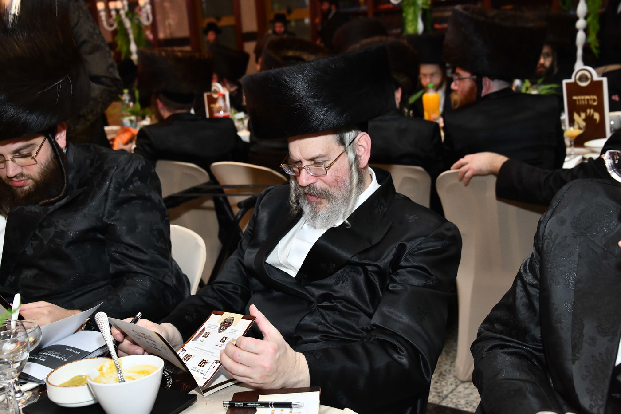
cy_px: 207
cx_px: 310
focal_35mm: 48
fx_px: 828
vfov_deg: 28.1
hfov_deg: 41.1
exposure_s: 1/100
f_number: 5.6
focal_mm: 48
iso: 1250
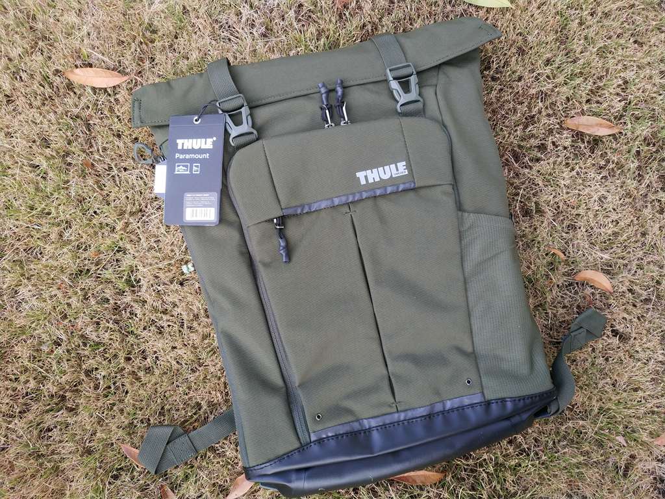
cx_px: 332
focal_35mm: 32
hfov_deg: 56.8
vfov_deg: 44.2
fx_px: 615
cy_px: 250
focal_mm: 4.5
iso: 100
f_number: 2
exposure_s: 1/50
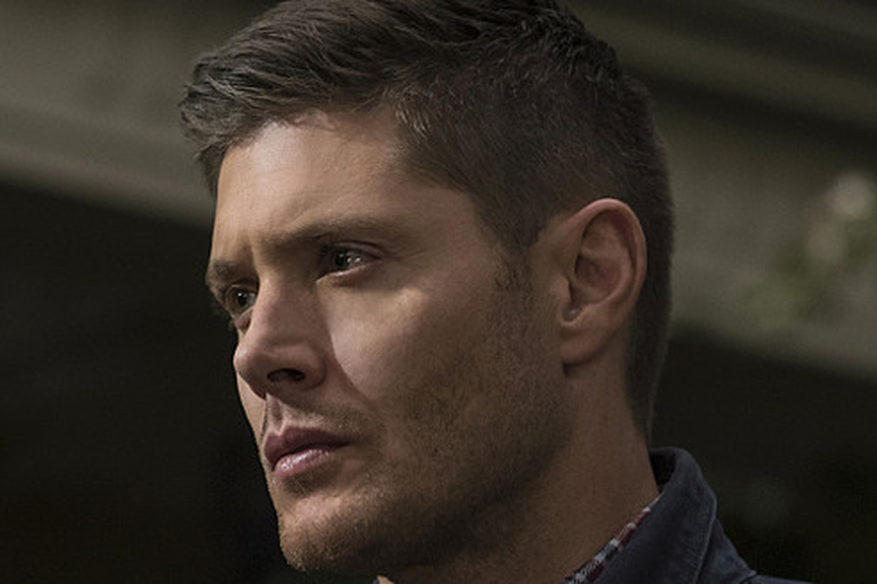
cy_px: 420
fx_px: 5749
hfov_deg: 8.7
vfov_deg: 5.8
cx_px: 362
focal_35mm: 236
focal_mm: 149
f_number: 5
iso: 2500
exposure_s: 1/160
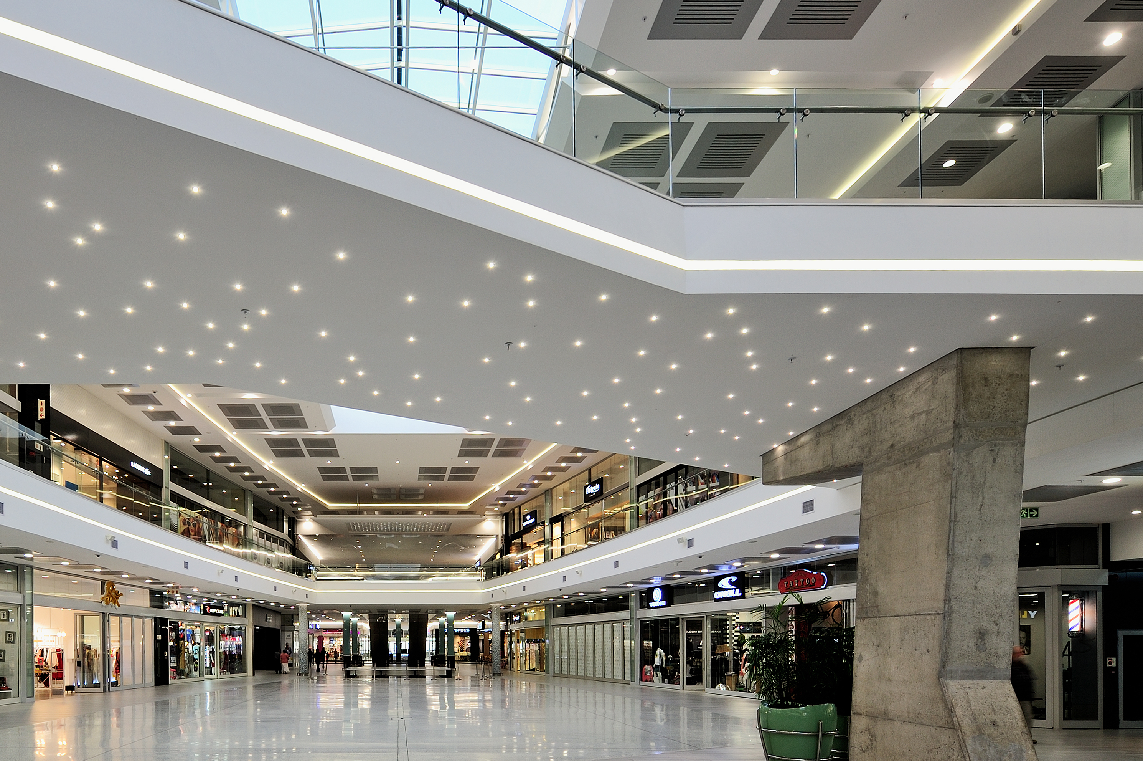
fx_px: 635
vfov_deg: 61.1
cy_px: 470
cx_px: 335
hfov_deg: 79.7
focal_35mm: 20
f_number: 9.5
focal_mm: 14
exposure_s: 1/8
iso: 200
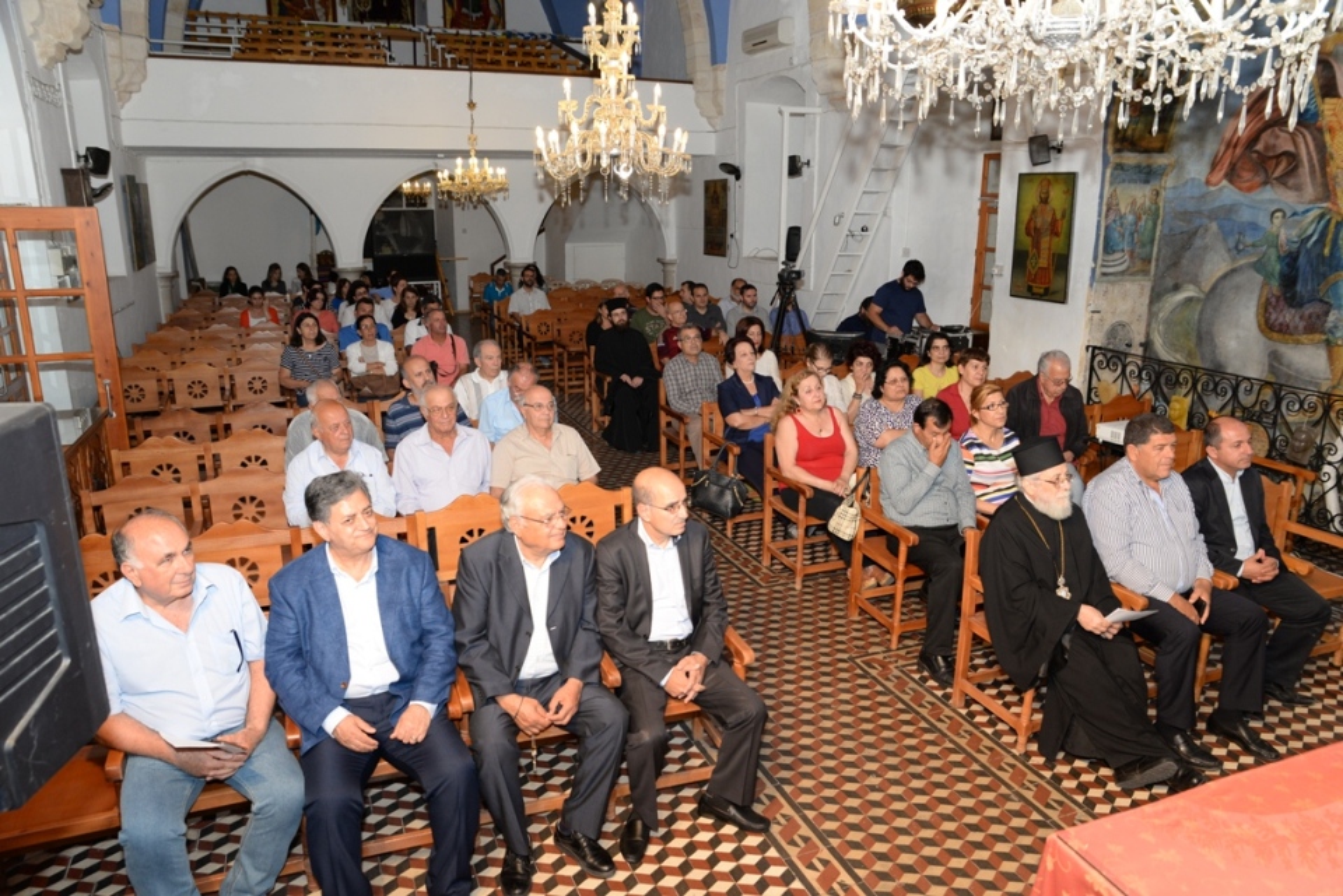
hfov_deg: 73.7
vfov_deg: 53.2
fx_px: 896
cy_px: 448
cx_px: 672
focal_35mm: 24
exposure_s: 1/100
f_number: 5.6
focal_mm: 24
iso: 800
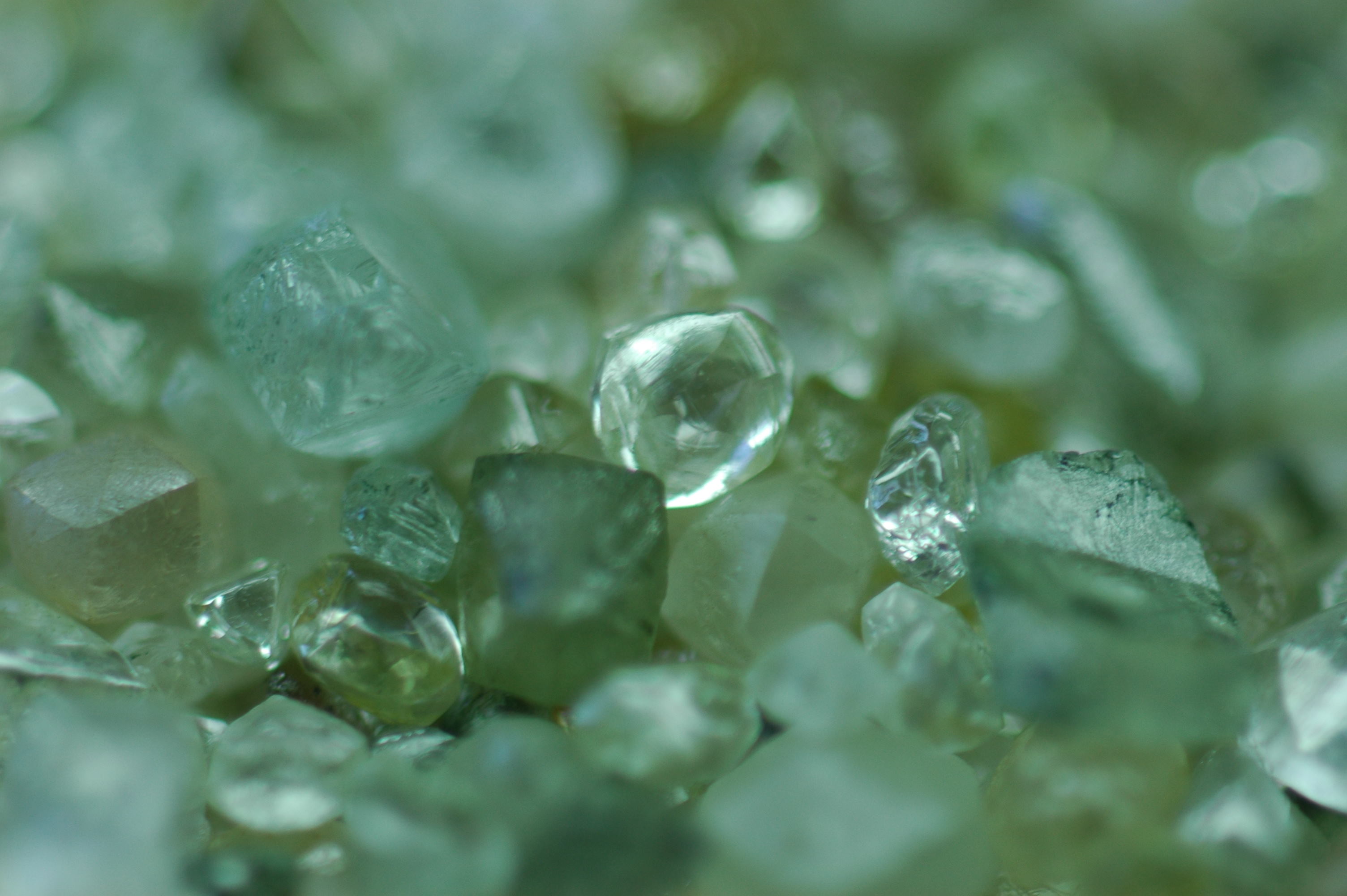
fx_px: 5888
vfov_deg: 8.7
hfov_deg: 13.1
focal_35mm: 158
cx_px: 674
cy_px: 448
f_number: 5
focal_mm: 105
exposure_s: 1/160
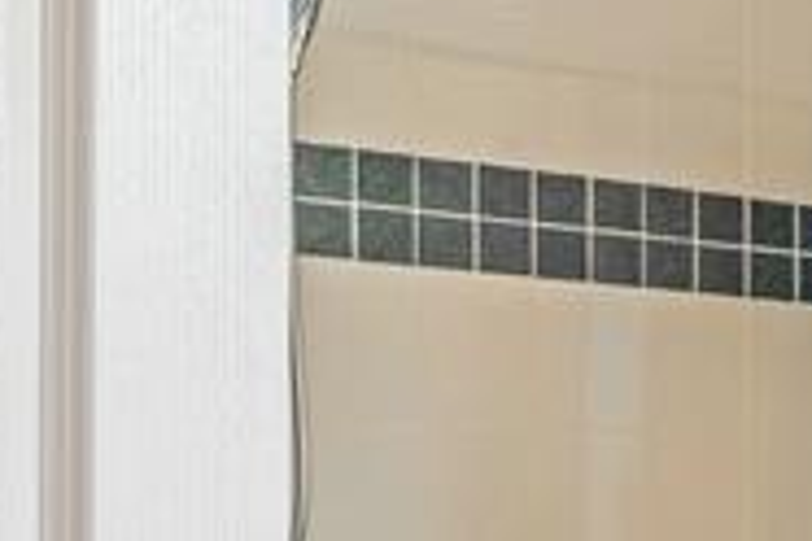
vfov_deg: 14.6
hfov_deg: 19.0
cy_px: 646
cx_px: 1297
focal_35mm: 91
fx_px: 2047
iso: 250
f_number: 9
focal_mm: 11
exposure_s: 1/200
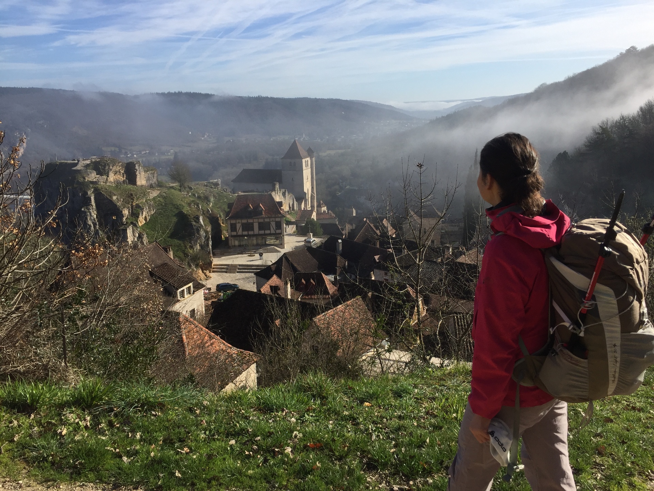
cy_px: 246
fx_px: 548
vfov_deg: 48.2
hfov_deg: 61.7
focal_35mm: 29
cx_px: 327
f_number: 2.2
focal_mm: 4.15
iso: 32
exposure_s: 1/2083
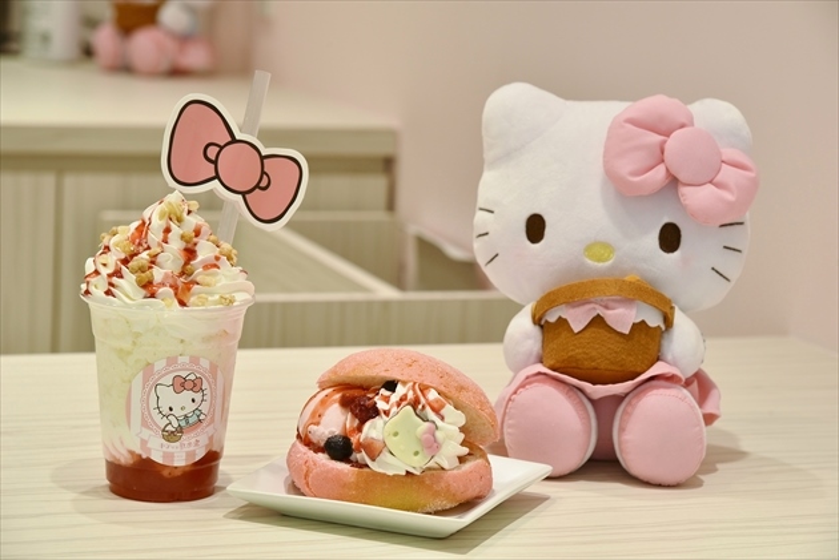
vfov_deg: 13.1
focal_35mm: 105
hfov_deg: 19.4
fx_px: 2449
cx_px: 420
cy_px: 280
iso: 200
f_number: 8
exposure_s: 1/50
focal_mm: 105
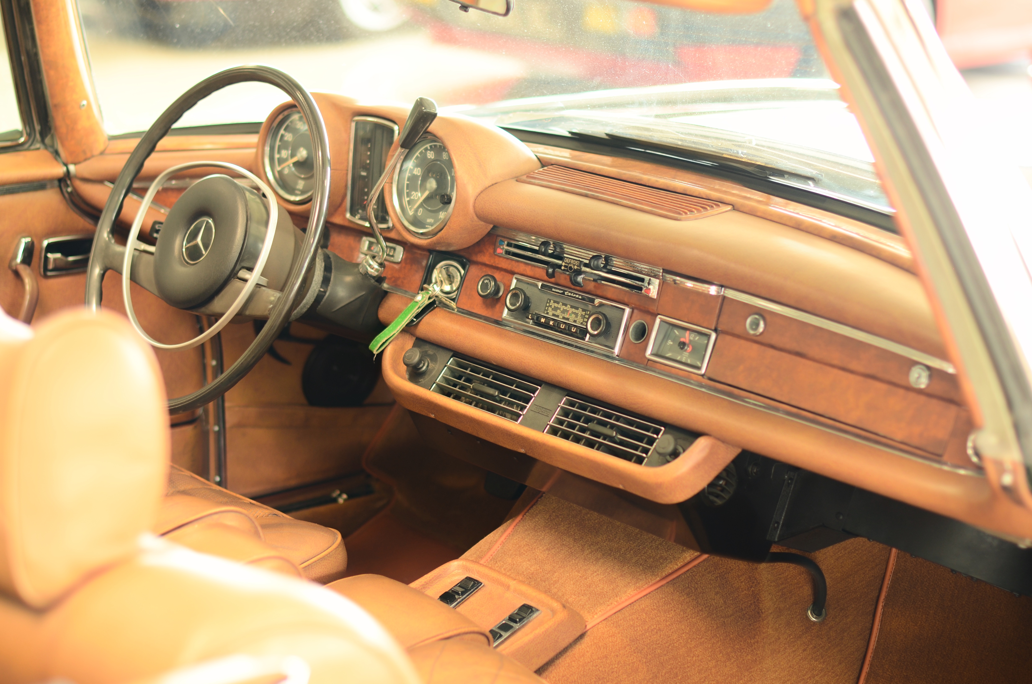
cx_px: 516
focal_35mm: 75
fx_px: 2146
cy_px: 342
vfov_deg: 18.1
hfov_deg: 27.0
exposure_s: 1/25
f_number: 2
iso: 160
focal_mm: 50
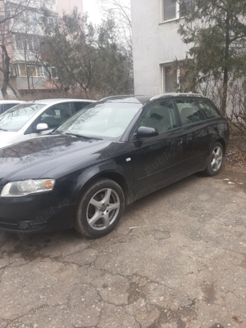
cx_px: 123
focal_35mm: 26
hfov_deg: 53.0
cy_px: 164
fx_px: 247
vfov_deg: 67.4
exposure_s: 1/116
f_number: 1.7
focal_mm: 3.93
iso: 40
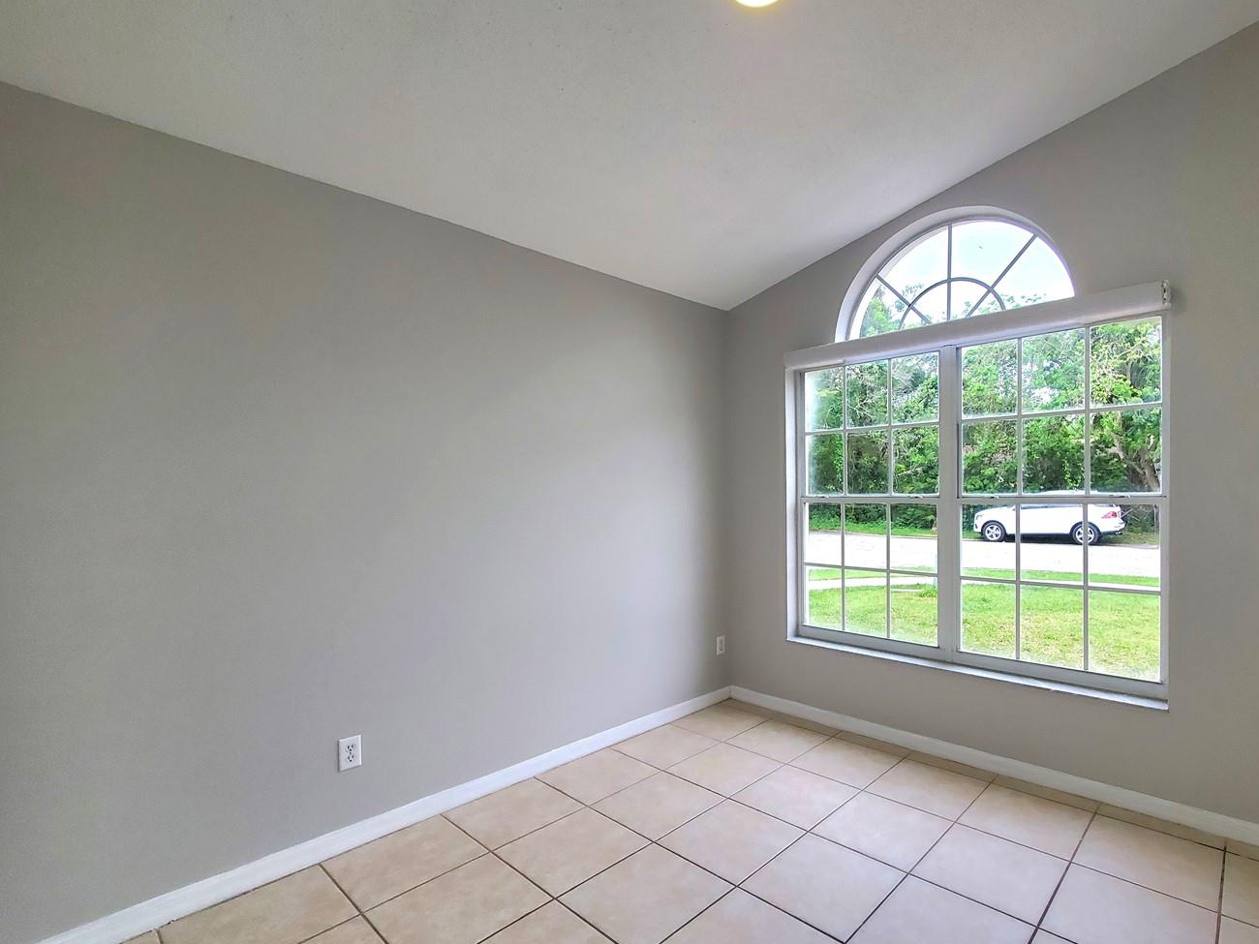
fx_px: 582
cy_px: 497
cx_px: 759
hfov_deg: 93.2
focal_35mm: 16
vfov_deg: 78.0
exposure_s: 1/120
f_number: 2.2
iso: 80
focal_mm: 1.8
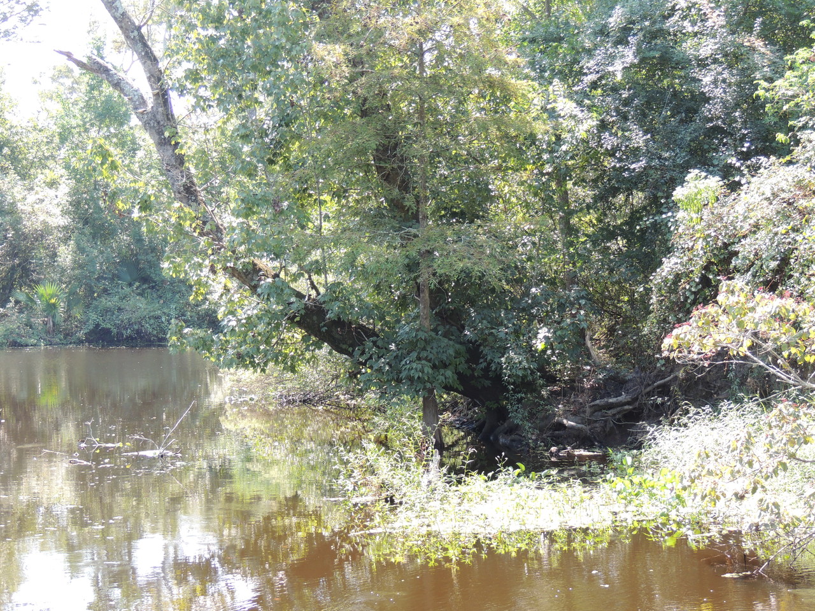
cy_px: 306
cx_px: 408
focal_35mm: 70
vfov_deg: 21.0
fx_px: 1648
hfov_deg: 27.8
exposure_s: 1/80
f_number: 3.9
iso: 100
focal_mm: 12.4
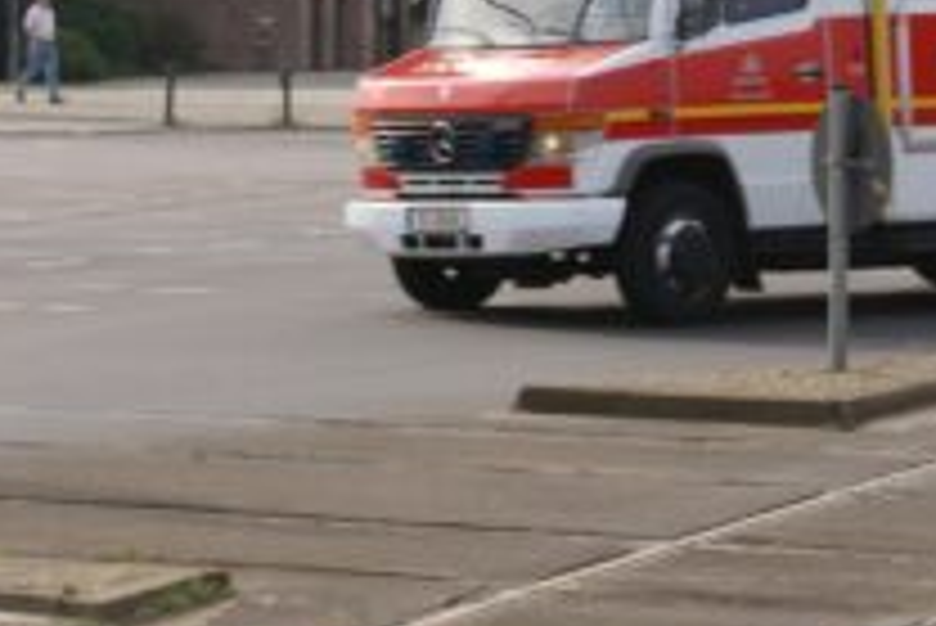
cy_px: -135
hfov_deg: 8.6
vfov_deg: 5.7
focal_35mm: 238
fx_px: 6204
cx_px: 657
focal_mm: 55
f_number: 10
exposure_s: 1/125
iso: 100
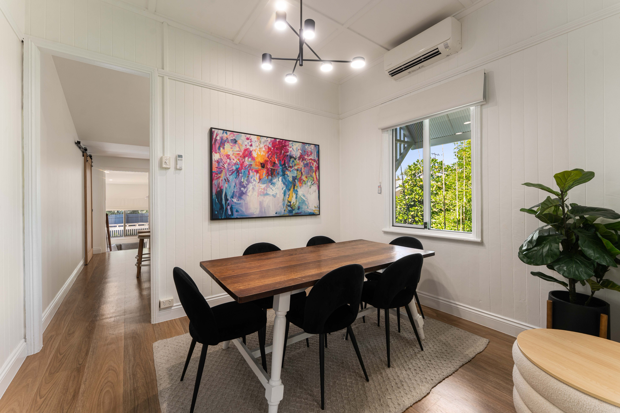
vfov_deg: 81.2
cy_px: 206
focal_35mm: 14
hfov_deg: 104.3
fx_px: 241
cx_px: 310
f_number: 8
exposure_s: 1/6
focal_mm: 14
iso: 200
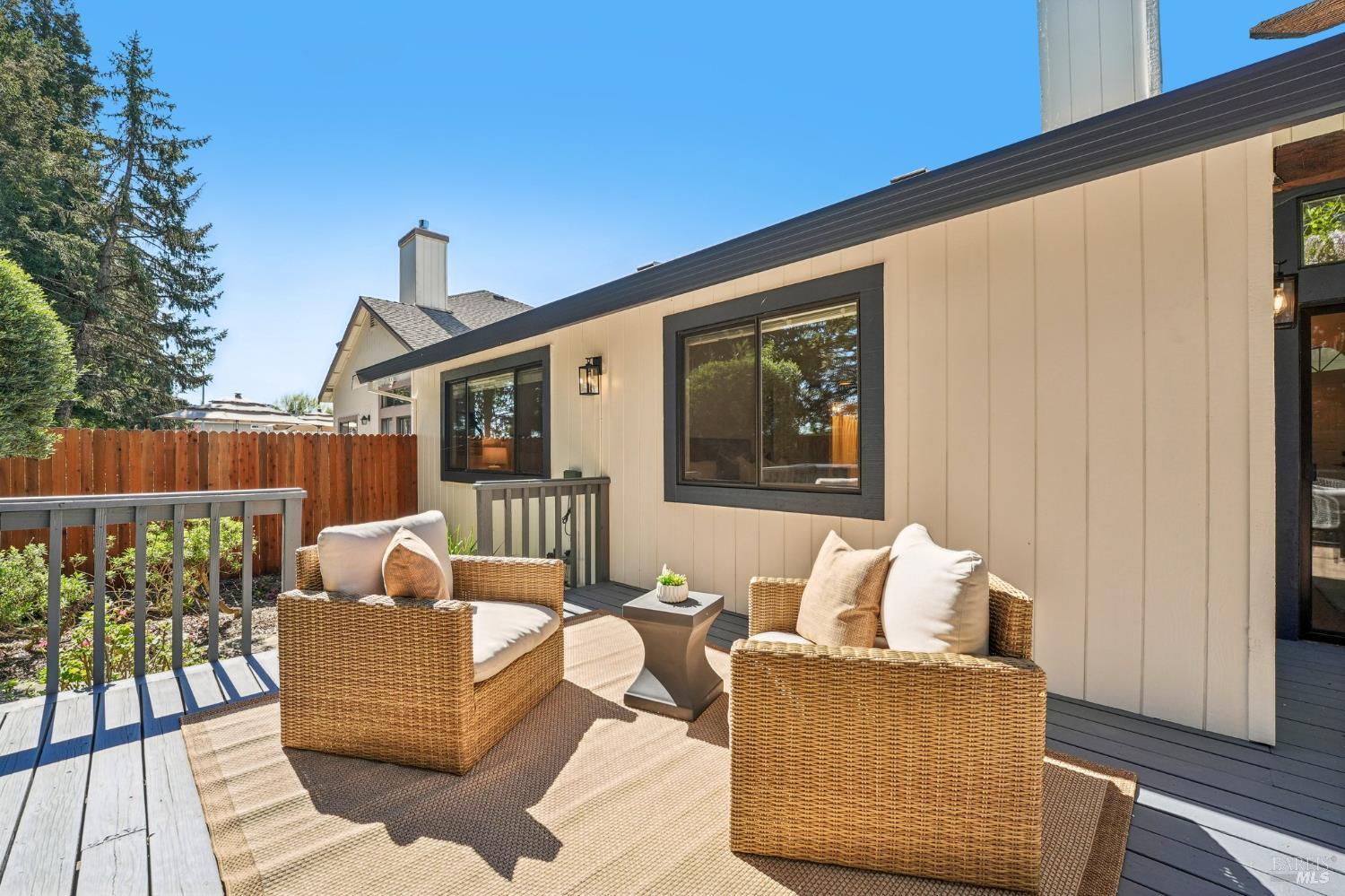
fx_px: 523
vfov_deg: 81.2
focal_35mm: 14
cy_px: 448
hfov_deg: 104.3
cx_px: 672
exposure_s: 1/250
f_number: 8
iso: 640
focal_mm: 14
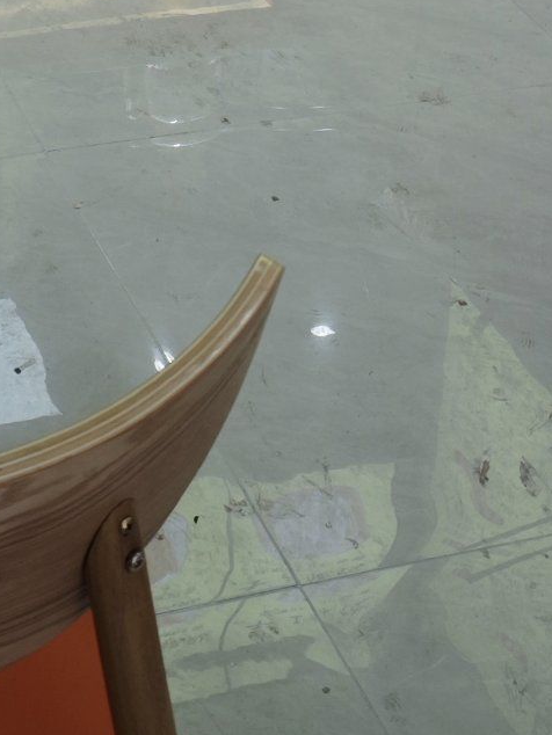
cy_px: -676
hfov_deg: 14.8
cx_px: 63
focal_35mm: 99
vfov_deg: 16.0
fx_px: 2104
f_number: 2
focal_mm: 6.68
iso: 50
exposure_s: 1/100
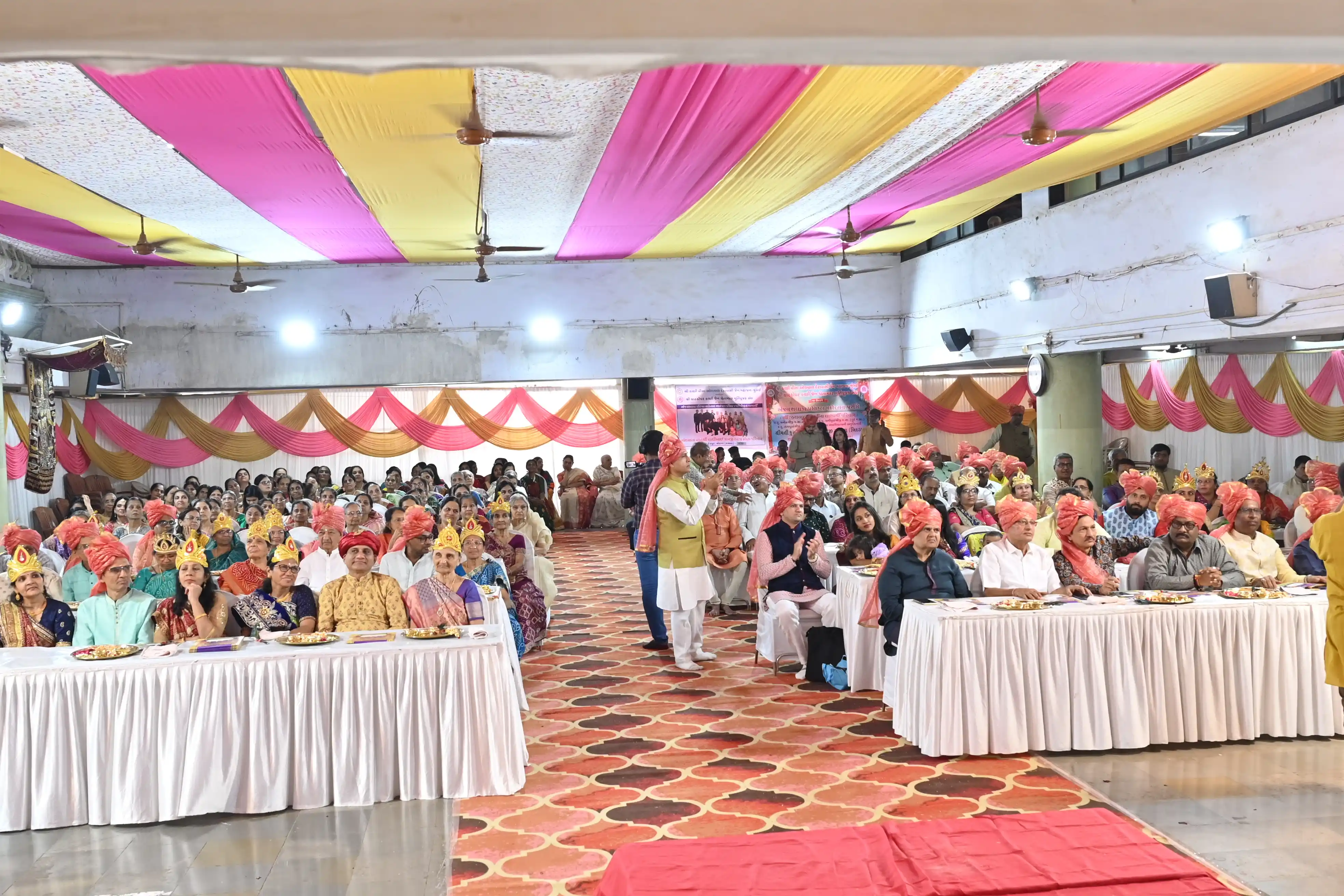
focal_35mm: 36
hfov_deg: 53.1
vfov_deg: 36.9
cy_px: 448
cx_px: 672
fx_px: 1344
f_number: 5
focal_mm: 24
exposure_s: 1/60
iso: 1250
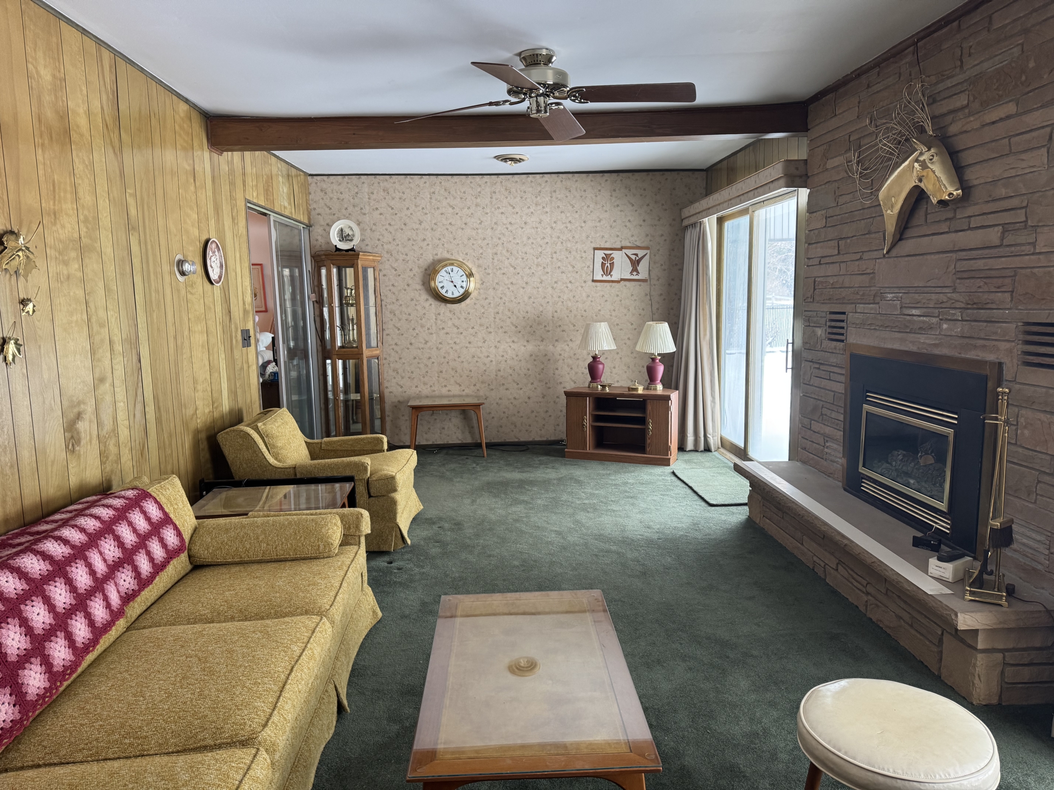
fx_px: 731
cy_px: 395
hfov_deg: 71.6
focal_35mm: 24
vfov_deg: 56.8
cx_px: 527
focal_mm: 6.76
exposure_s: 1/60
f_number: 1.78
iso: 250
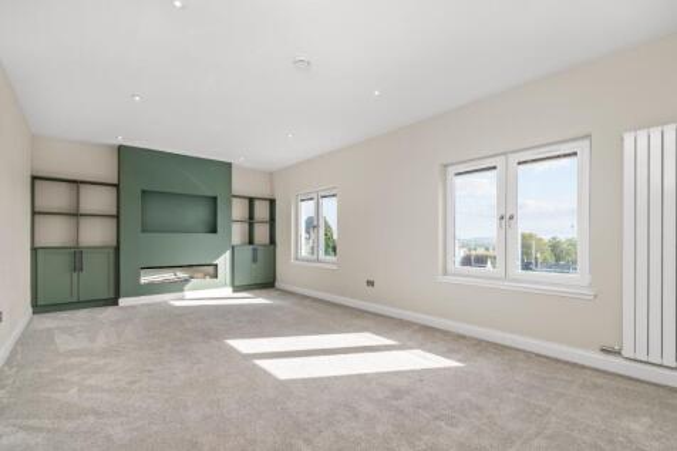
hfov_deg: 100.4
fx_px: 282
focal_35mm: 15
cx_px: 338
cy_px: 226
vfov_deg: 77.3
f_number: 8
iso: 125
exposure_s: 1/25
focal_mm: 10
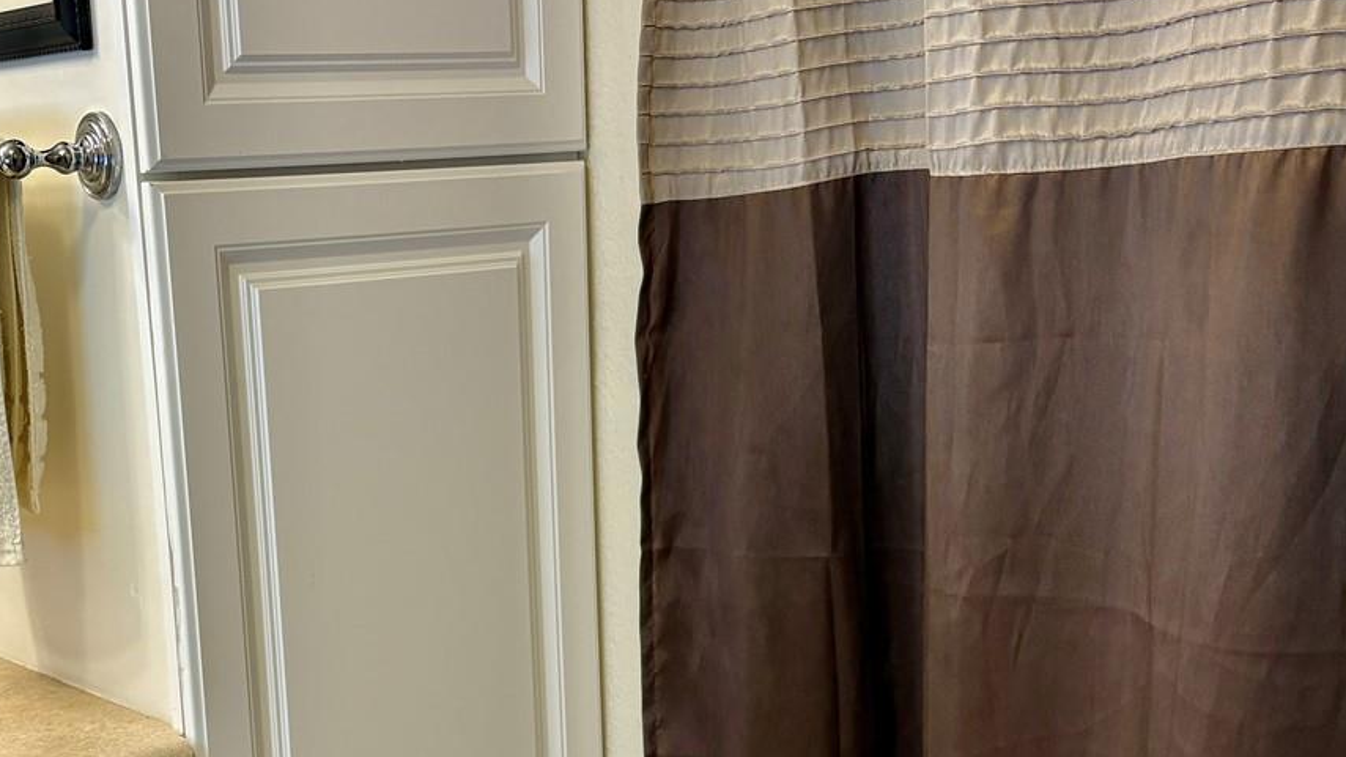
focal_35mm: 53
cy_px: 571
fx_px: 1892
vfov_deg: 22.4
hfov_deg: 38.4
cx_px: 378
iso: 100
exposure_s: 1/60
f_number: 1.6
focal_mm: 5.96
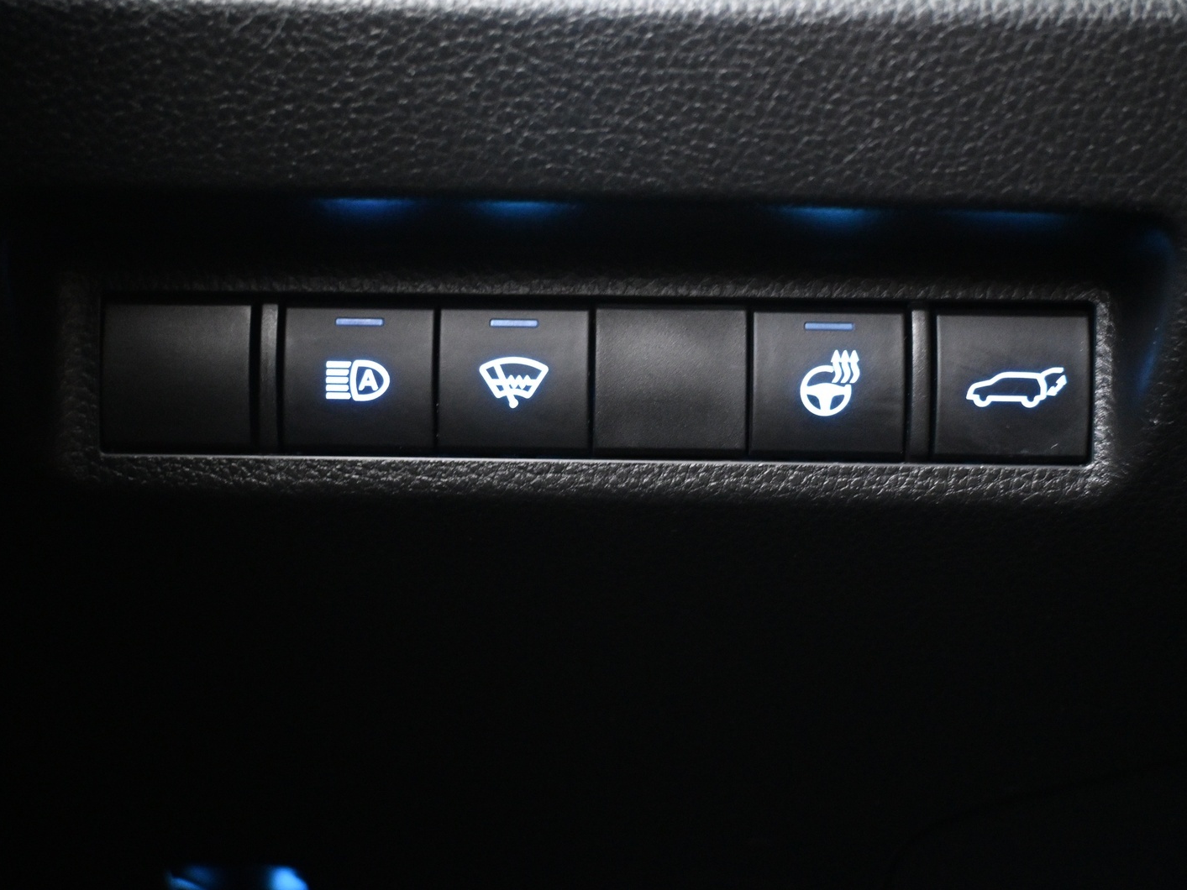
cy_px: 437
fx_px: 1475
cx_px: 597
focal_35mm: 43
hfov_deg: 43.8
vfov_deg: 33.6
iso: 4000
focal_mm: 26
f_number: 4.5
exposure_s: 1/3
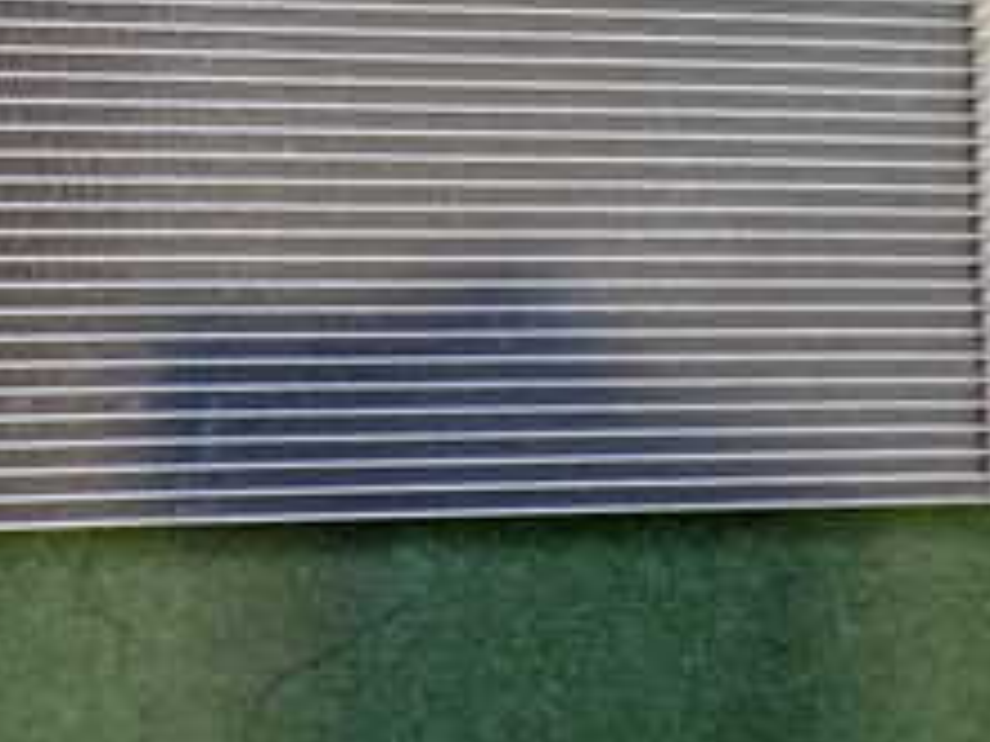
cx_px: 122
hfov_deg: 23.3
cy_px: -40
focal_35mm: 82
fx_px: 2345
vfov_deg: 17.5
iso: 200
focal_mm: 5.4
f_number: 2.3
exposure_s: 1/30
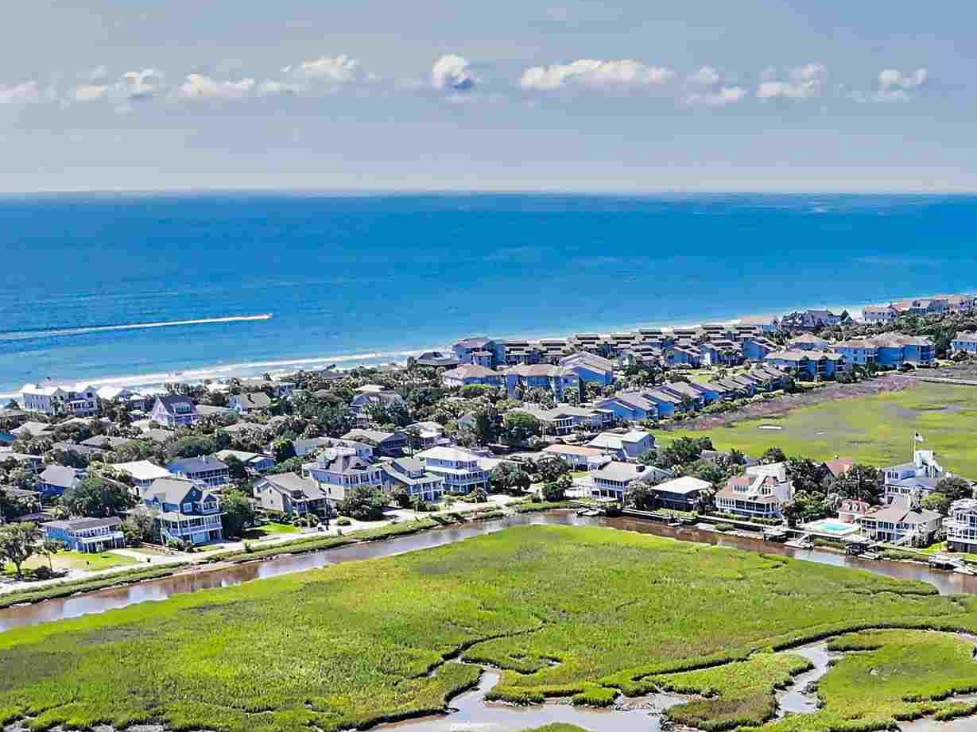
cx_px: 865
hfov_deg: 30.9
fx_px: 1693
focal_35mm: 60
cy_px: 910
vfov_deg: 22.3
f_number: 2.8
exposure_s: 1/716
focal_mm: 4.5
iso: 100
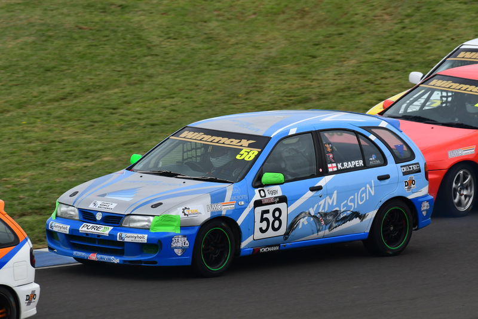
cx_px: 239
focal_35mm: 750
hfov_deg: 2.7
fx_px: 9961
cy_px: 160
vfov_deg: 1.8
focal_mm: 500
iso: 500
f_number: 11
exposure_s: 1/640
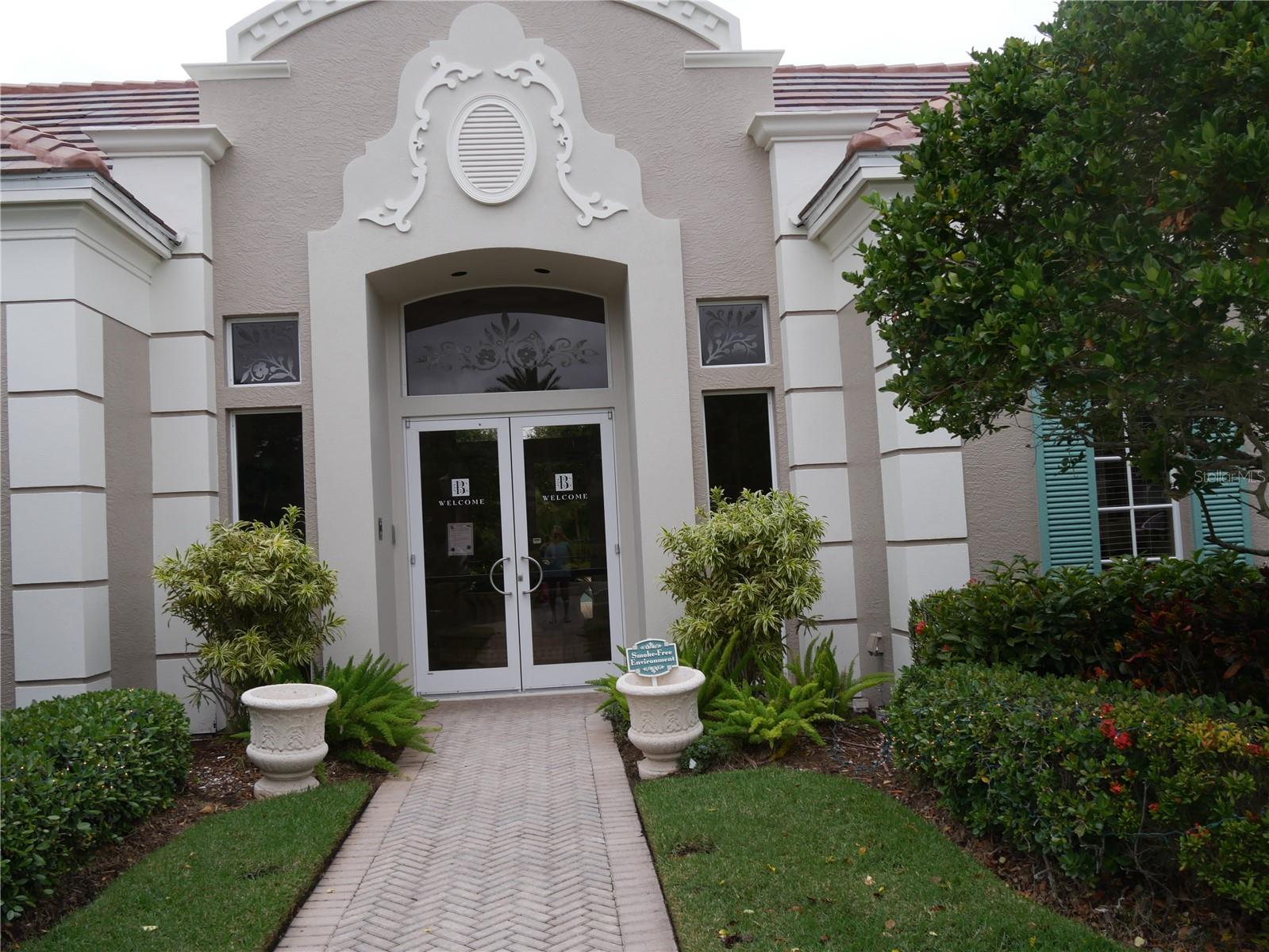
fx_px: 1100
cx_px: 634
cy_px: 476
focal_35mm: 30
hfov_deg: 60.0
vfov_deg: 46.8
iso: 200
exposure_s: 1/250
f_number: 5.6
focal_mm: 15
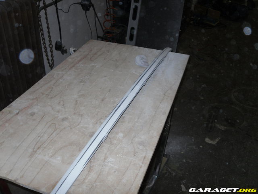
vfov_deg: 40.7
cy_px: 97
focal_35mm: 35
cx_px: 129
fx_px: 261
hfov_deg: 52.6
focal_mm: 6.3
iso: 80
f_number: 3.5
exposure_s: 1/45
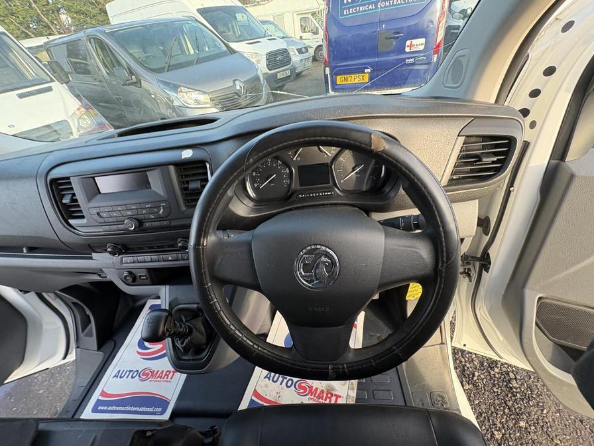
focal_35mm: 14
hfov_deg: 102.1
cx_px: 297
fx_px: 240
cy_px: 223
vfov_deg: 85.7
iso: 200
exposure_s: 1/93
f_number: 2.2
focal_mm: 2.22
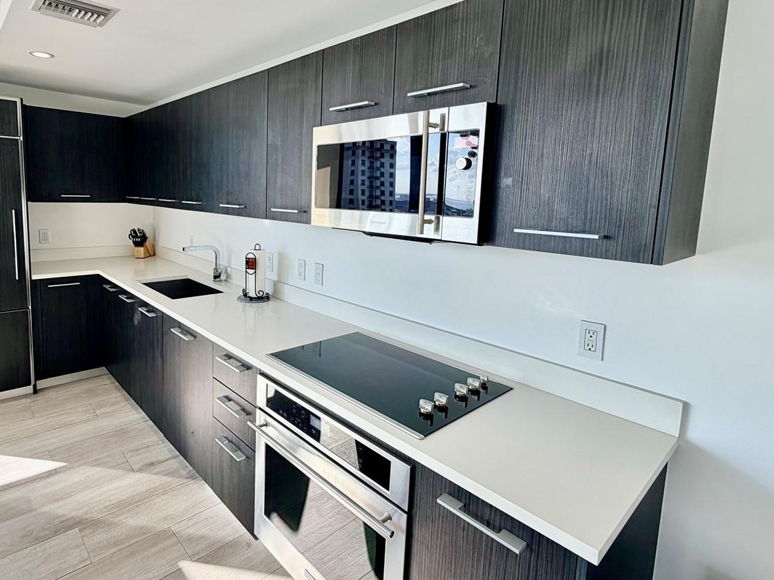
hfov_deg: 81.1
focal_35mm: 20
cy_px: 246
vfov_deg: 65.6
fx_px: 447
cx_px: 323
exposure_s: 1/120
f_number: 2.2
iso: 40
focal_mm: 2.22
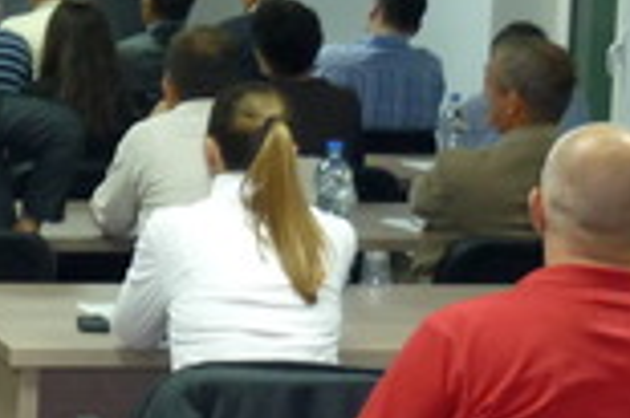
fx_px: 2482
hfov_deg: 13.6
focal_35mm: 142
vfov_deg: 9.6
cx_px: -313
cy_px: 142
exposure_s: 1/8
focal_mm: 5.5
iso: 160
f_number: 2.8
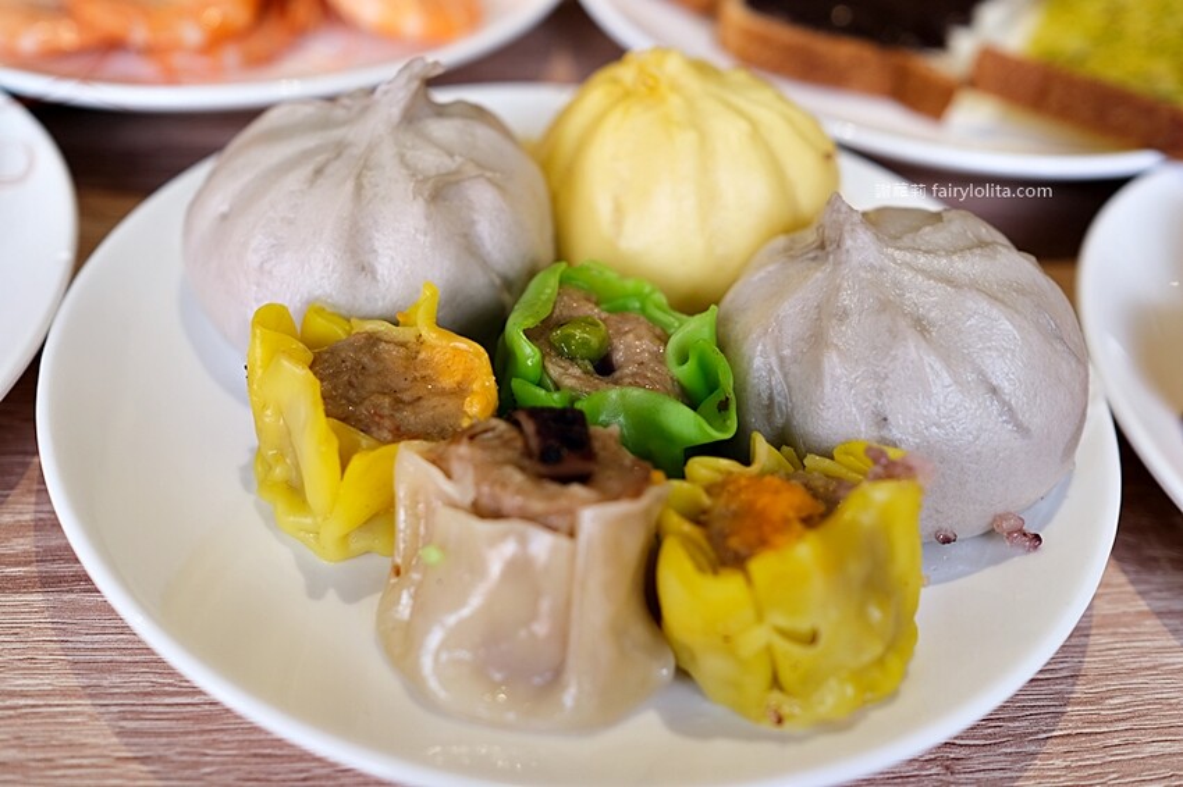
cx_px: 592
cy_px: 394
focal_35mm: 35
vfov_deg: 37.8
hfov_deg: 54.5
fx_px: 1150
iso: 160
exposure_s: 1/80
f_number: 2.8
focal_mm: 23
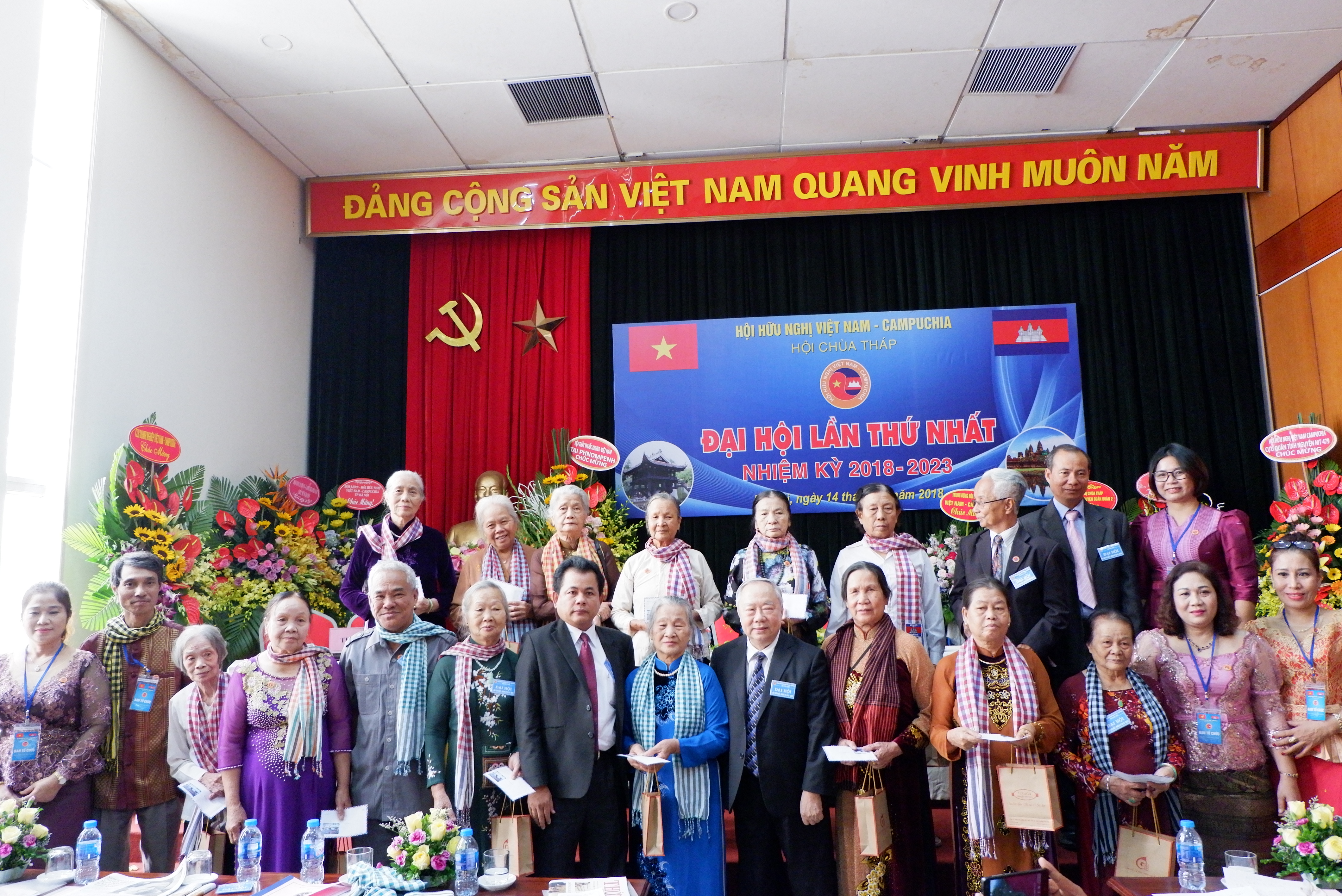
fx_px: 895
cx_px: 671
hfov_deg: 73.7
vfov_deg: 53.2
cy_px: 448
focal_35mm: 24
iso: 4000
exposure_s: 1/140
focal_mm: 16
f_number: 3.5
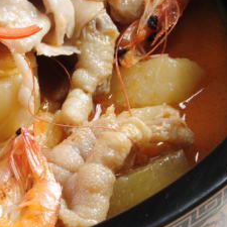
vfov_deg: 5.0
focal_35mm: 348
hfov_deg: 5.0
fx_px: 2582
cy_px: -17
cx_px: -146
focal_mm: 60
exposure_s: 1/100
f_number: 13
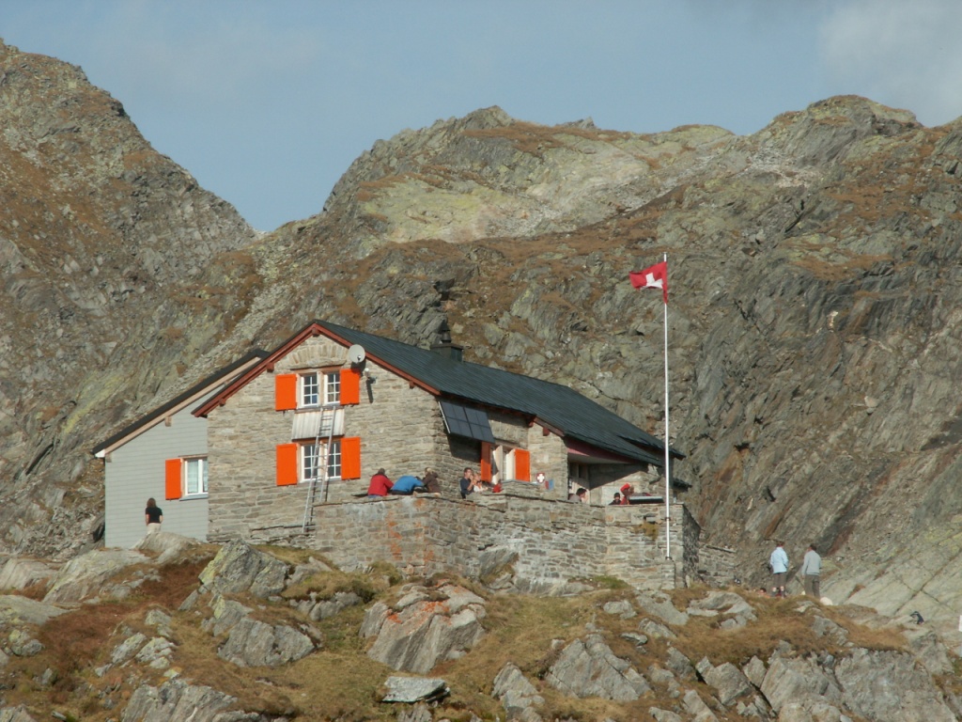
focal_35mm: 203
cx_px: 481
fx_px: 5641
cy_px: 361
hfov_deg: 9.7
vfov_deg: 7.3
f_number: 8
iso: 50
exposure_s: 1/250
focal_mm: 33.3
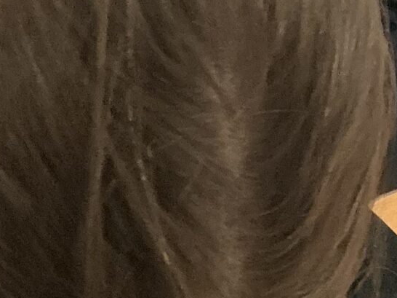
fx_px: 1559
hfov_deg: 14.1
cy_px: 624
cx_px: -75
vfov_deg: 10.0
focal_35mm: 136
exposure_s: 1/60
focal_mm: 3
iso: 100
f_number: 1.8
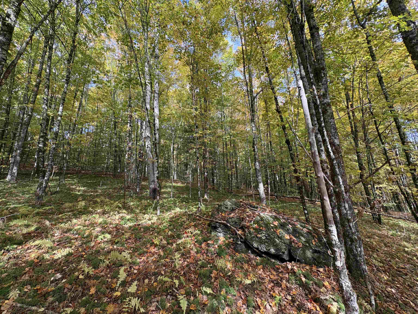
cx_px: 209
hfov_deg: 102.1
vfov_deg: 85.7
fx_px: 169
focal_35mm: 14
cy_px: 157
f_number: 2.2
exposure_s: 1/126
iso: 40
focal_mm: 2.22
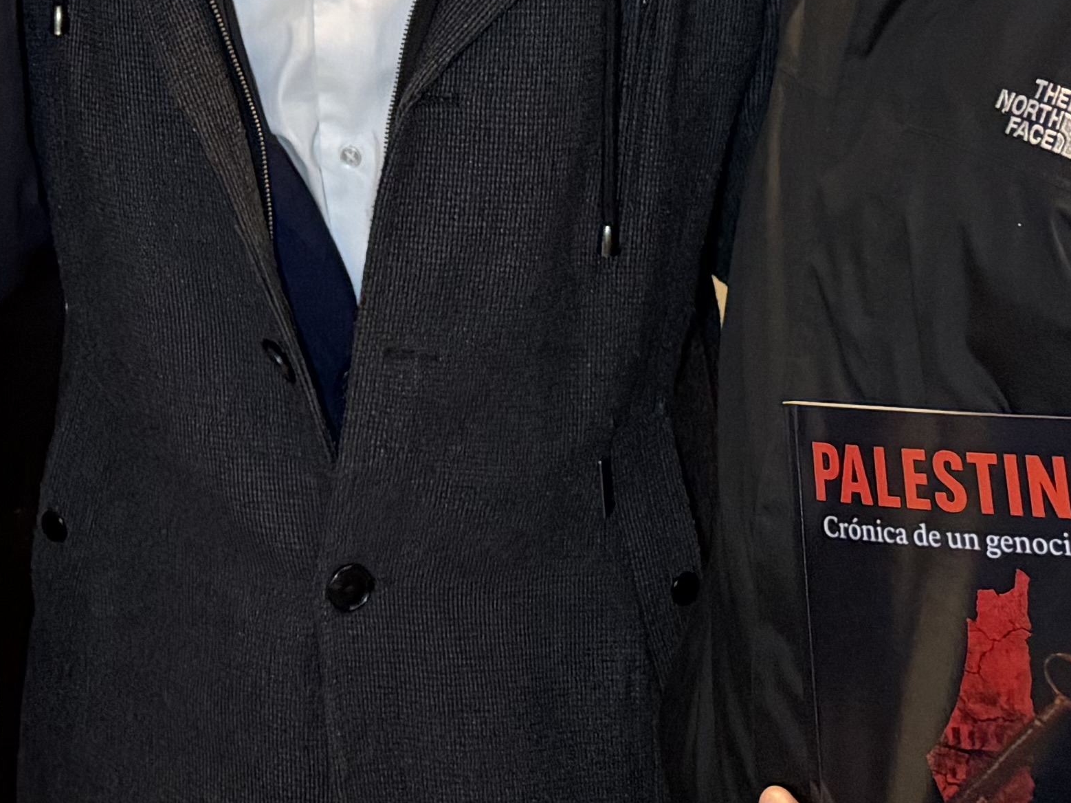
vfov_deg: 15.3
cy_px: -463
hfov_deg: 20.9
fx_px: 2722
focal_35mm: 88
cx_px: -190
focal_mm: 6.76
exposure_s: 1/50
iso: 640
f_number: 1.78
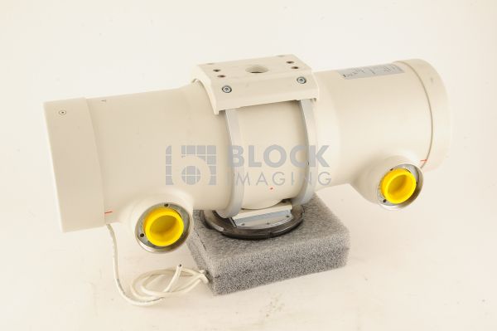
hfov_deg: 39.6
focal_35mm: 50
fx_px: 690
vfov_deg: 26.9
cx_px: 248
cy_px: 166
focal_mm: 50
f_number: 13
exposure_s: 1/160
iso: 1600
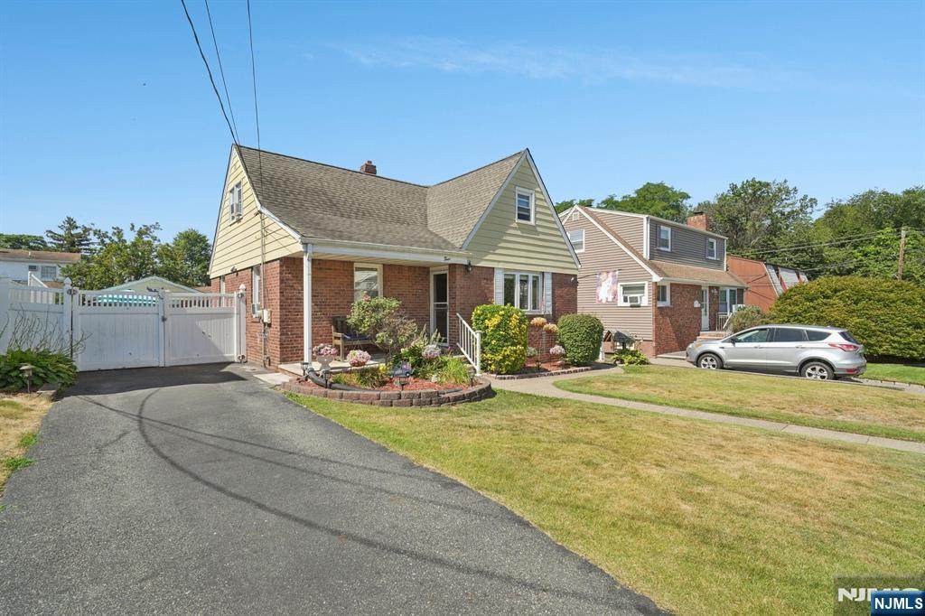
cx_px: 462
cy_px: 308
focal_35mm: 16
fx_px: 411
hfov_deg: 96.8
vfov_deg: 73.7
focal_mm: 16
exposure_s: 1/640
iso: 400
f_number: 8
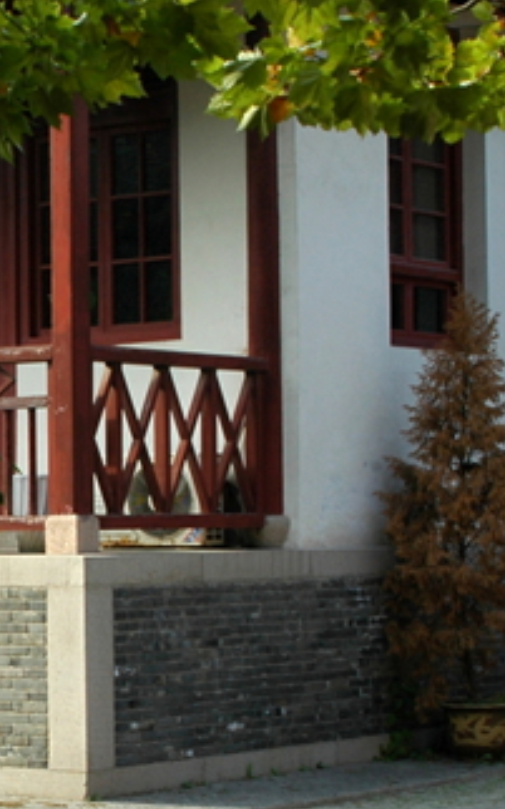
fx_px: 2645
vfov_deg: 17.3
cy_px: 575
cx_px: -35
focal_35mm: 120
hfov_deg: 10.8
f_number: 5.6
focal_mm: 28
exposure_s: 1/200
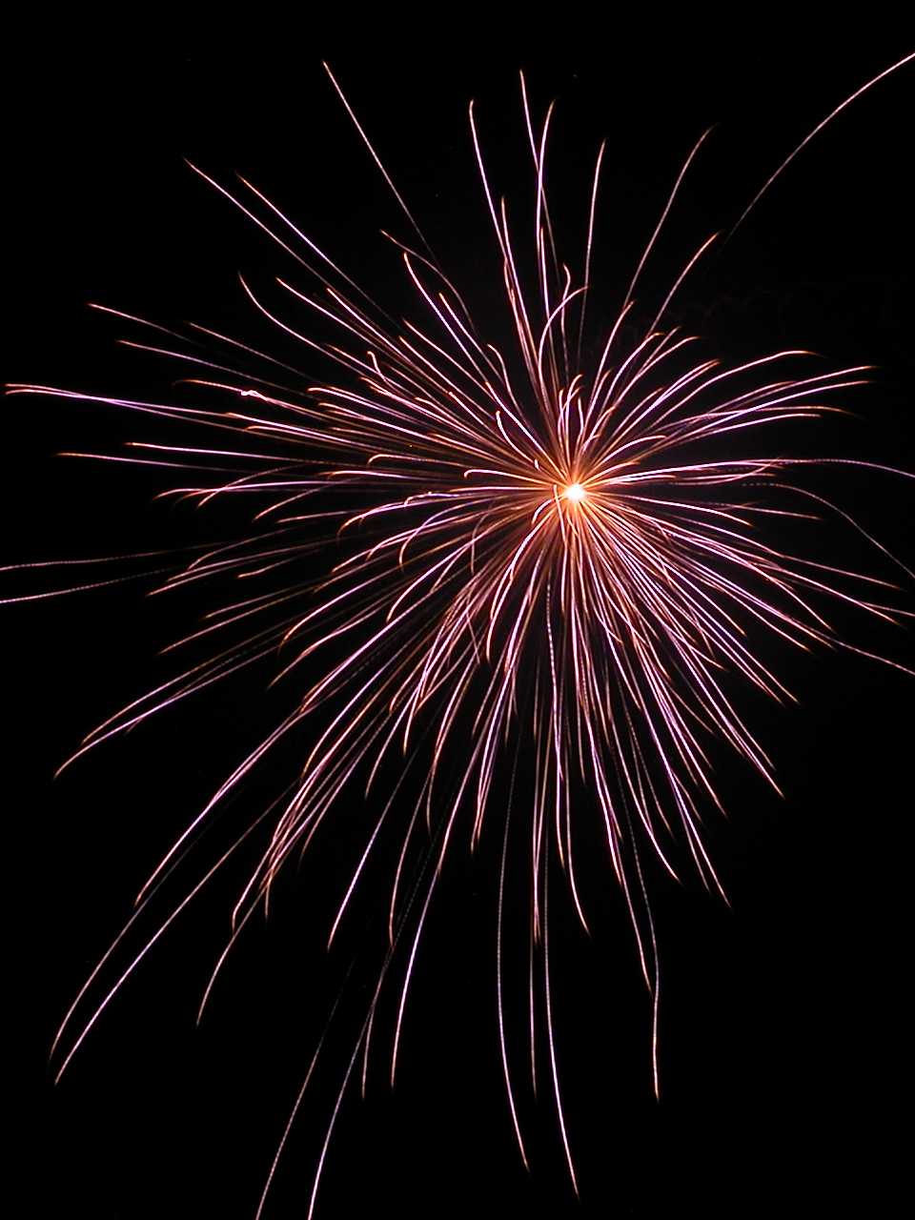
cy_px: 610
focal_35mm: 35
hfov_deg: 40.7
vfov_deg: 52.6
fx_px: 1234
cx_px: 458
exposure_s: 8
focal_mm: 8.9
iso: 100
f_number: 8
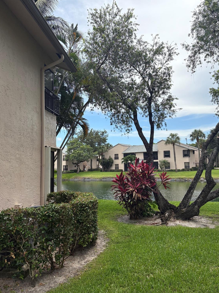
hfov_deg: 51.3
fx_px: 228
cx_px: 110
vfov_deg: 65.3
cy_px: 144
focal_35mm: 27
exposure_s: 1/2538
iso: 64
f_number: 1.6
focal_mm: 5.96
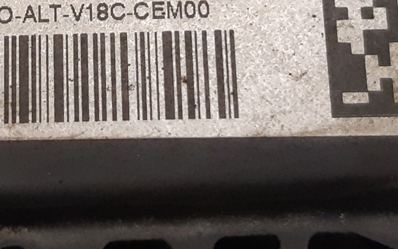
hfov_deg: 27.1
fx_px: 803
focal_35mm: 74
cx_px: 55
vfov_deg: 16.9
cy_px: -46
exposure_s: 1/33
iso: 250
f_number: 1.7
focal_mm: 3.93
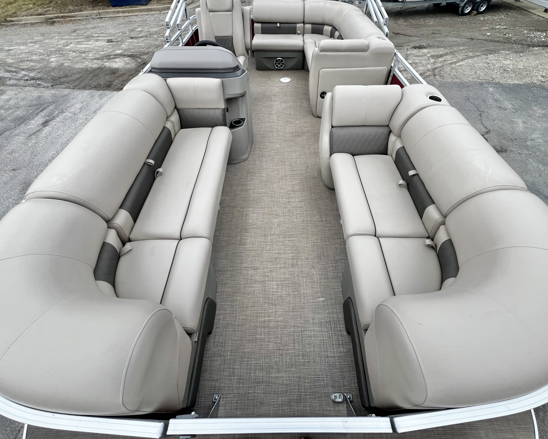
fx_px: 227
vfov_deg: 88.0
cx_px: 283
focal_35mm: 14
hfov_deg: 100.7
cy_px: 215
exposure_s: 1/99
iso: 40
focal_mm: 1.57
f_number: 1.8
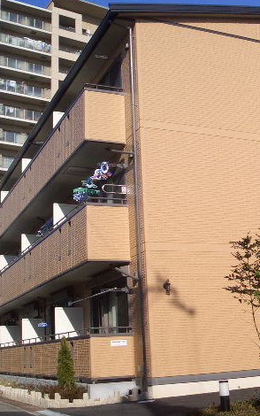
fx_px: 589
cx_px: 173
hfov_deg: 24.8
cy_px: 209
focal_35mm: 52
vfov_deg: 38.9
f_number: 4
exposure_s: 1/640
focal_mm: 4.8
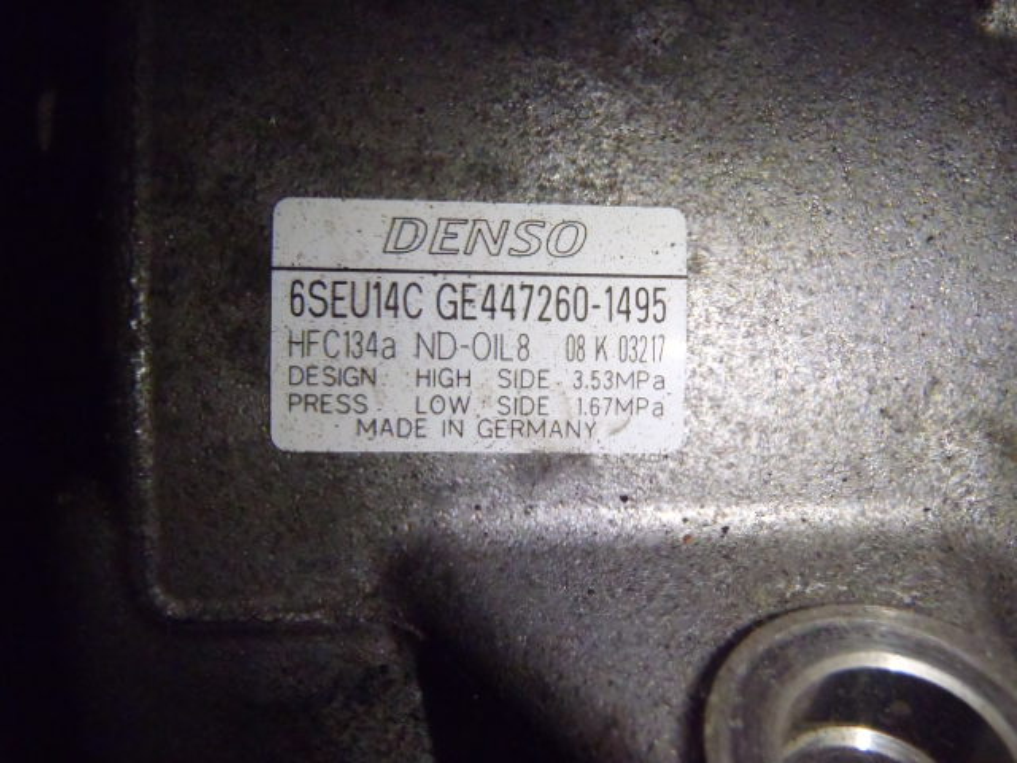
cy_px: 382
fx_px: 1087
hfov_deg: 50.1
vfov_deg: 38.7
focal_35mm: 37
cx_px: 508
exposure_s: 1/125
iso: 800
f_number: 4.7
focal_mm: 6.64
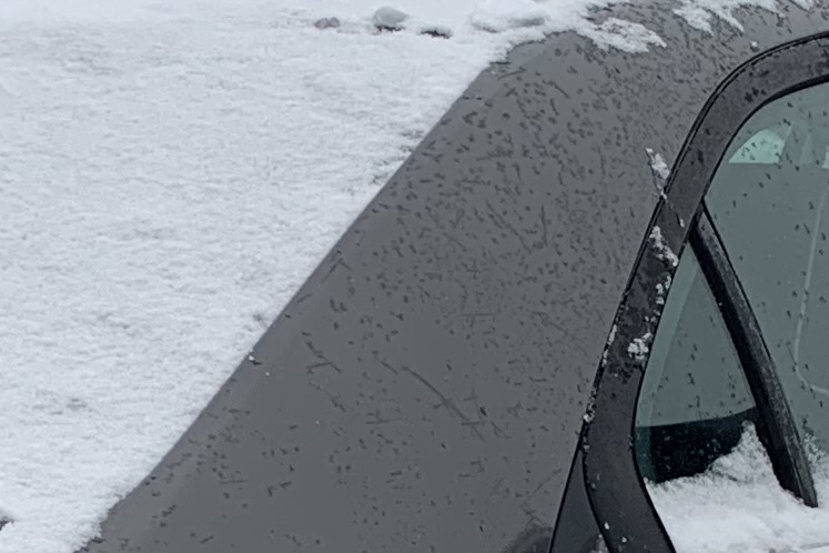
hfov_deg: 13.9
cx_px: 54
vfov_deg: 8.9
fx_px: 3362
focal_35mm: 146
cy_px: 1057
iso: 25
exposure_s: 1/122
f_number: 1.8
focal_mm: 4.25
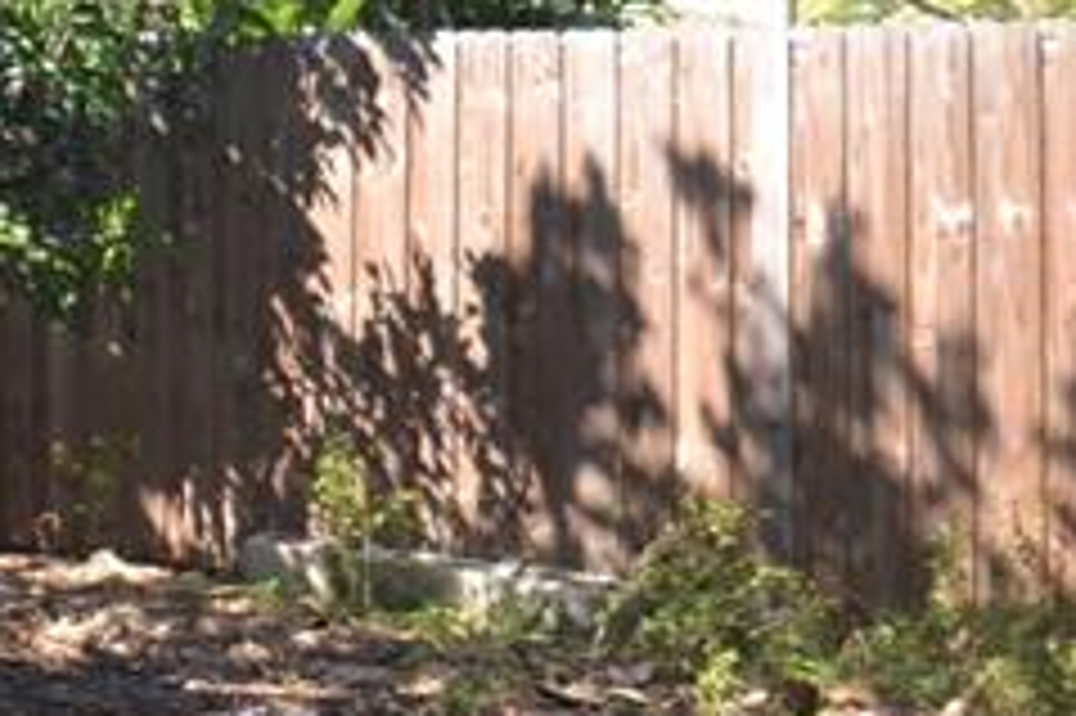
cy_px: 18
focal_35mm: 109
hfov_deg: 16.1
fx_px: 3260
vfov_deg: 12.4
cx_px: -797
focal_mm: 17
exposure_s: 1/125
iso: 100
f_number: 4.2
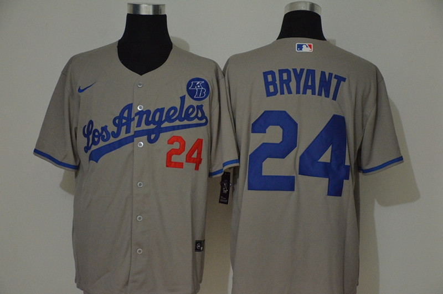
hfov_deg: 27.0
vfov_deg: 18.1
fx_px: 921
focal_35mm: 75
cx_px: 222
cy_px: 147
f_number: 4.8
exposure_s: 1/50
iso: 4000
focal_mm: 50
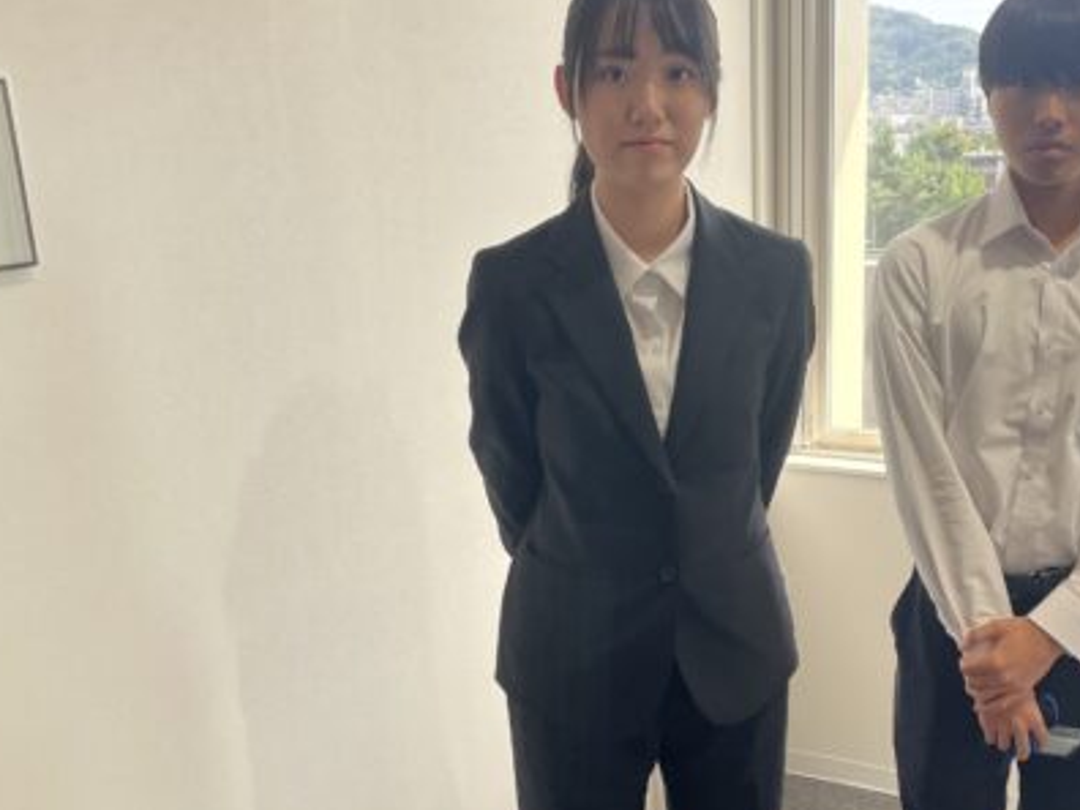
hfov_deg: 44.3
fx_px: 1310
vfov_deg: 34.2
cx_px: 701
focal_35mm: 42
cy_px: 502
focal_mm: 4.2
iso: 32
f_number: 1.6
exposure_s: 1/333
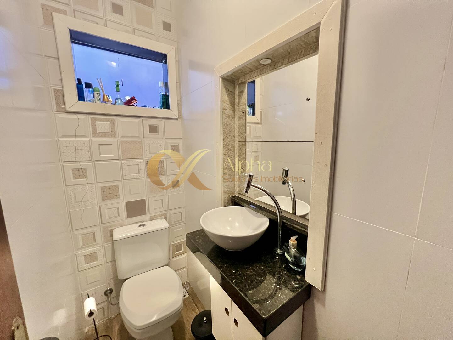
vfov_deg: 89.9
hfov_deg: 106.2
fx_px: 170
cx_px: 226
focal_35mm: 13
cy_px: 170
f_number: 1.8
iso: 500
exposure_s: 1/60
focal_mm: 1.57
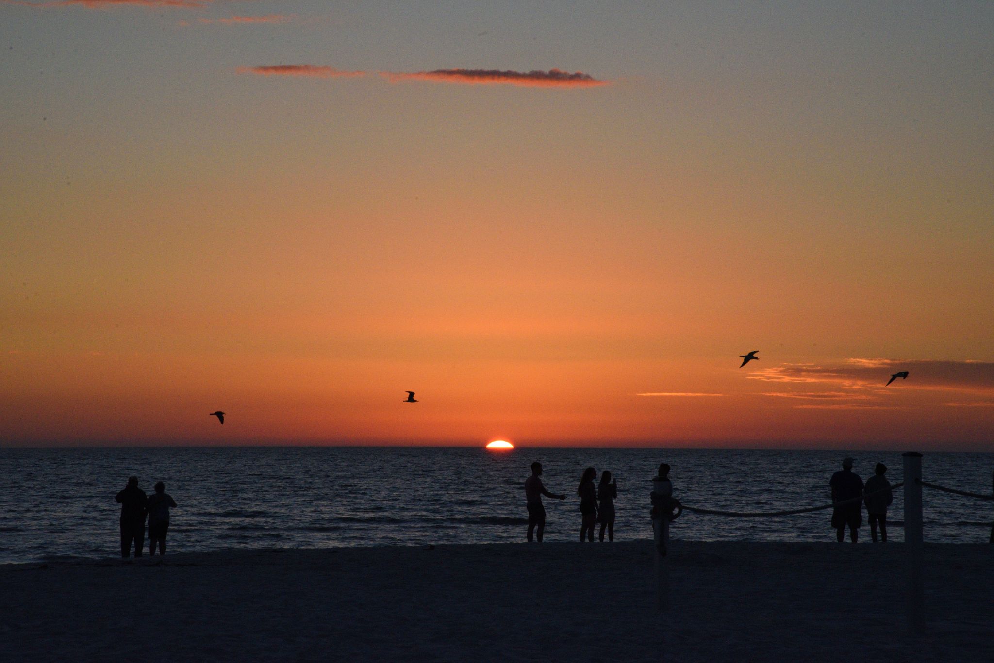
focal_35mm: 120
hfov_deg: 17.1
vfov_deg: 11.4
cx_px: 497
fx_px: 3314
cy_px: 332
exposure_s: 1/1250
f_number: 20
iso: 5000
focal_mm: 120
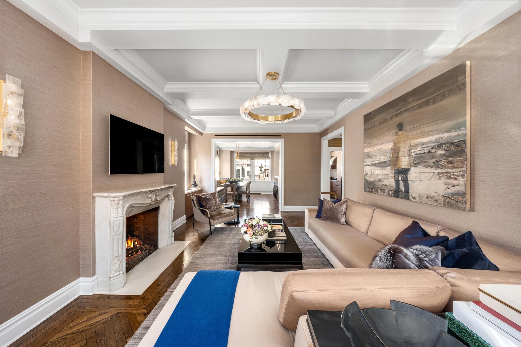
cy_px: 174
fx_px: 188
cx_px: 260
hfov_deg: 108.3
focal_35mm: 13
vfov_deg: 85.4
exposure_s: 1
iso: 500
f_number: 22
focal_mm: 13
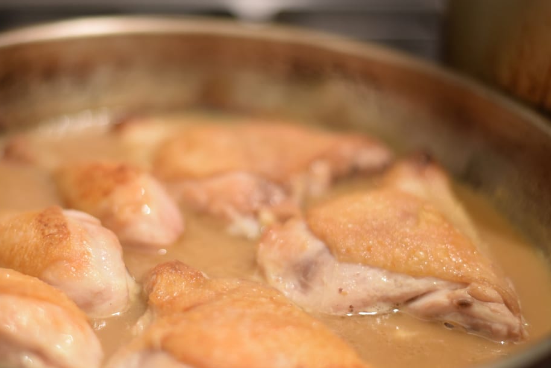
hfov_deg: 28.7
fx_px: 1072
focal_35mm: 70
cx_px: 203
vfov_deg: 19.5
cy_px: 216
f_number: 1.8
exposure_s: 1/60
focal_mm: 50
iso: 1000
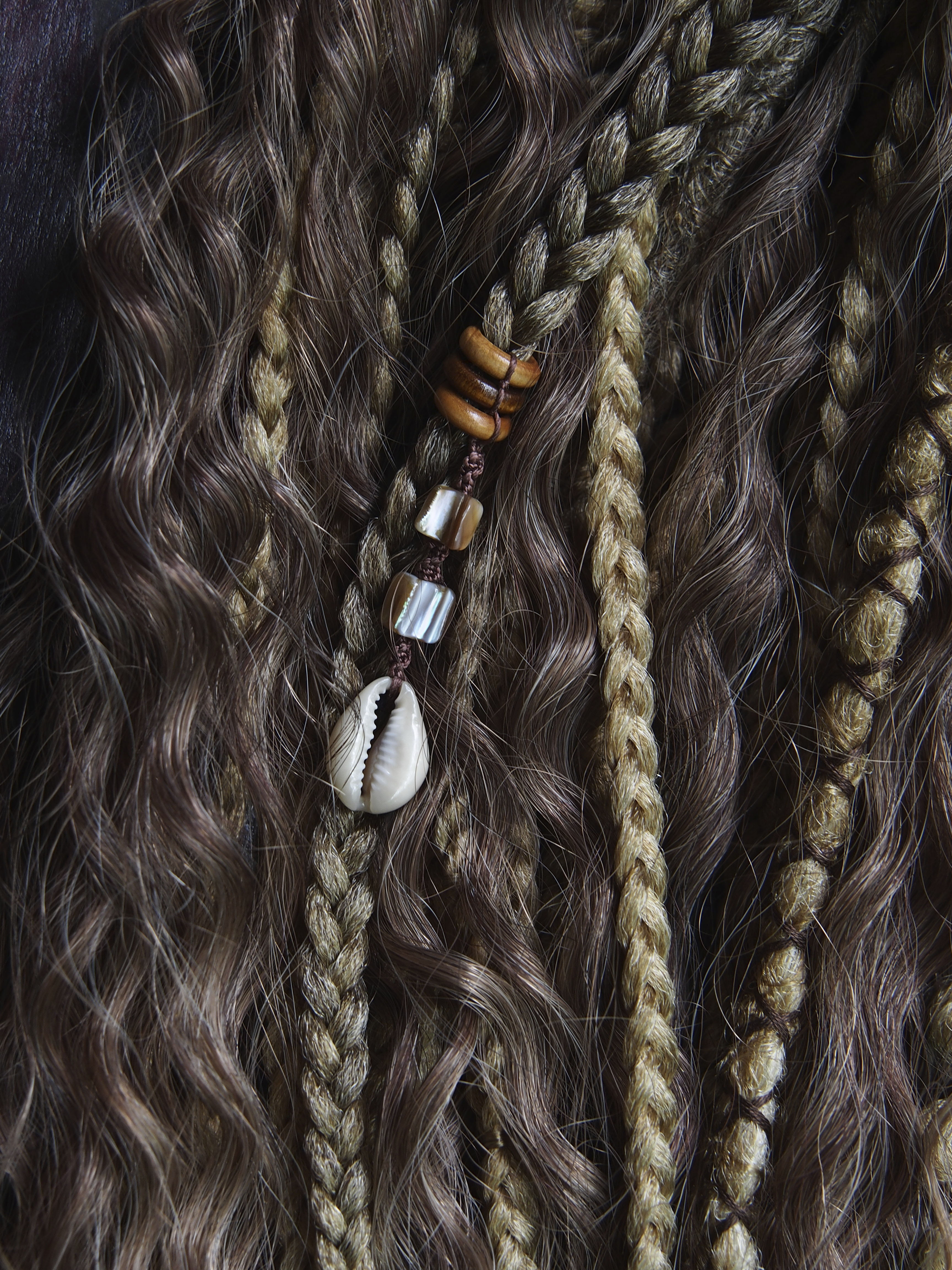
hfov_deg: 15.7
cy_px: 635
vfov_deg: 20.9
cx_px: 476
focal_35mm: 94
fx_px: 3447
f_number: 5.5
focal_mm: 47
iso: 200
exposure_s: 1/50
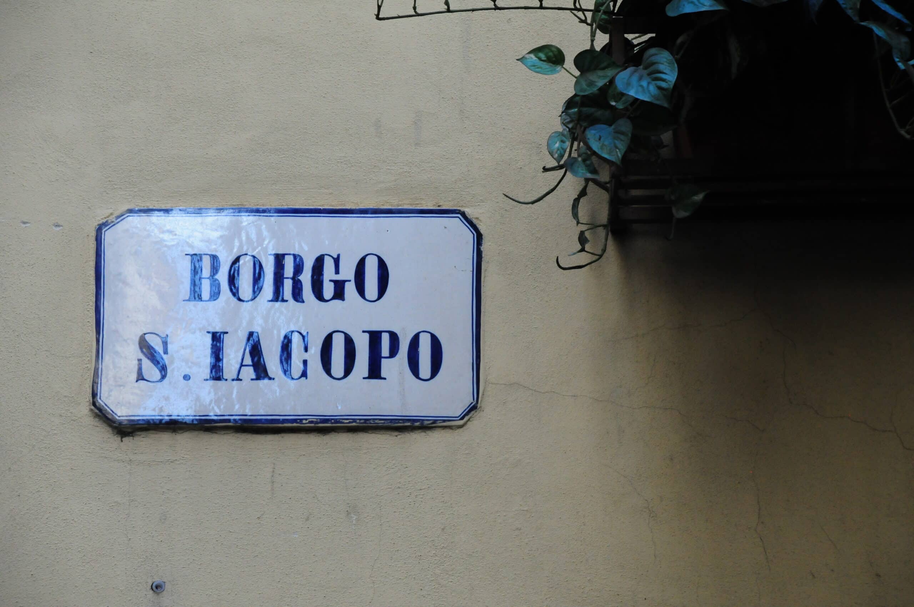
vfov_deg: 7.6
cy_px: 304
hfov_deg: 11.4
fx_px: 4564
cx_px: 457
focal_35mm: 180
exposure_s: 1/250
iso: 1600
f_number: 8
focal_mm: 120
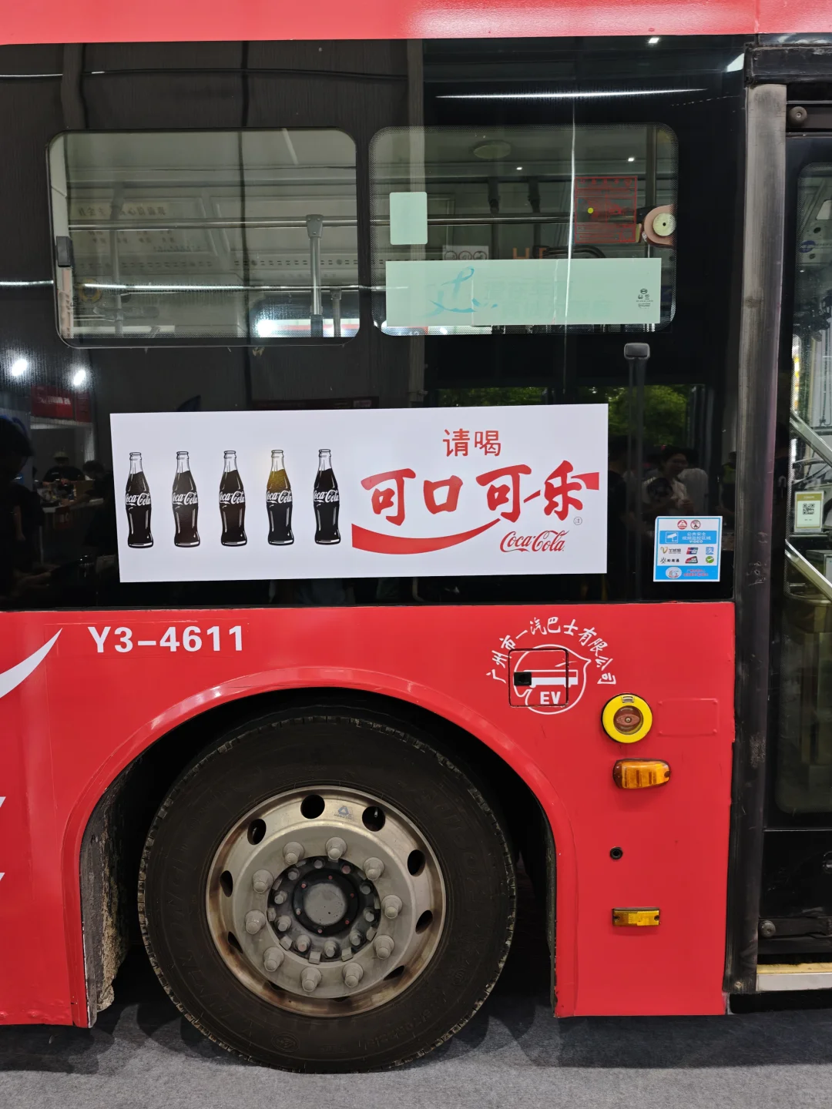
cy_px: 554
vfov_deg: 73.9
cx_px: 416
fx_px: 737
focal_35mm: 23
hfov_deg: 58.9
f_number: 1.63
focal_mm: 8.72
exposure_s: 1/50
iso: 400
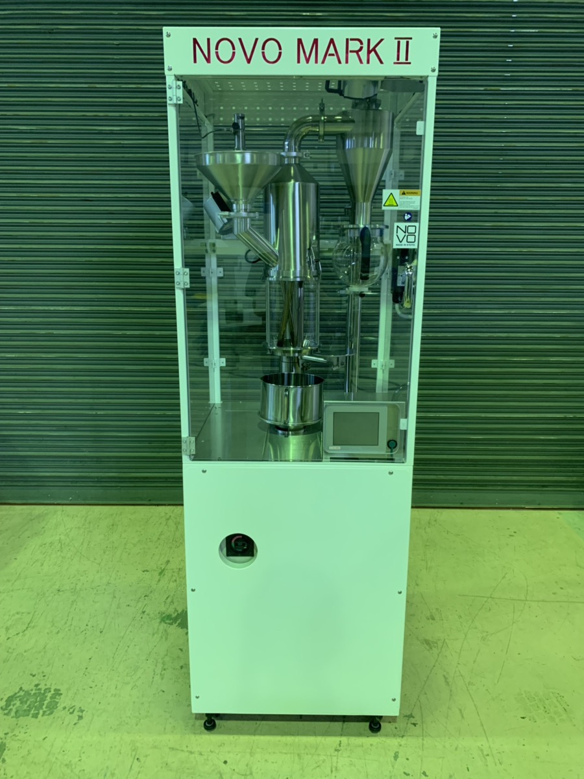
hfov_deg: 53.1
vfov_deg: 67.3
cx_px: 292
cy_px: 390
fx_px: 585
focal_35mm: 26
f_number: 1.8
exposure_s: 1/60
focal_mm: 4.25
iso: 250
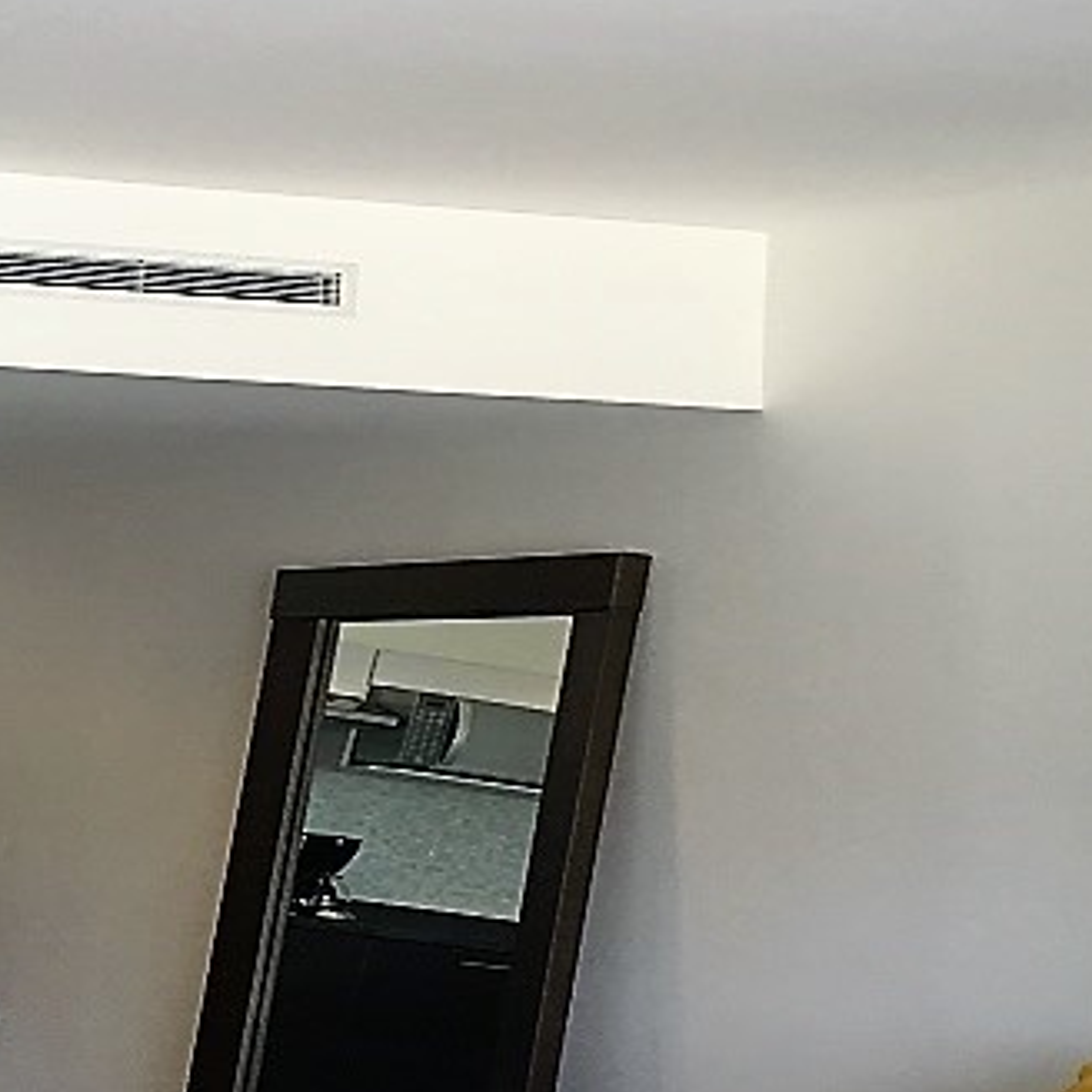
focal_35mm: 80
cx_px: -196
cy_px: 623
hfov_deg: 20.4
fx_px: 2855
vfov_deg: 21.6
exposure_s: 1/30
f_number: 2.2
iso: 40
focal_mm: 4.15
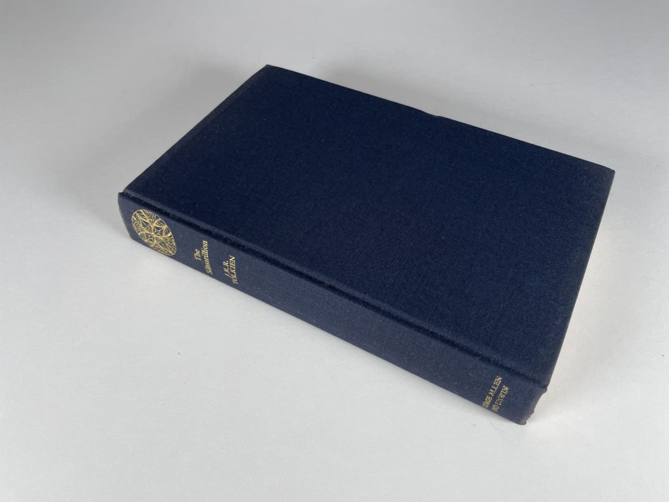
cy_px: 251
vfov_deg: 53.1
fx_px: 502
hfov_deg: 67.3
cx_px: 334
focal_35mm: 26
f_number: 1.6
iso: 64
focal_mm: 4.2
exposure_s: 1/100
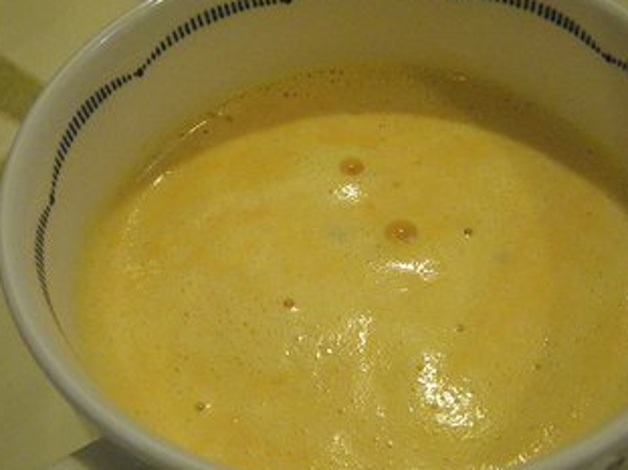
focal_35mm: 54
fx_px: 979
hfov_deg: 35.5
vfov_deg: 27.0
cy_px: 240
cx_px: 359
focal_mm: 7.5
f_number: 4.2
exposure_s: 1/40
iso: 800
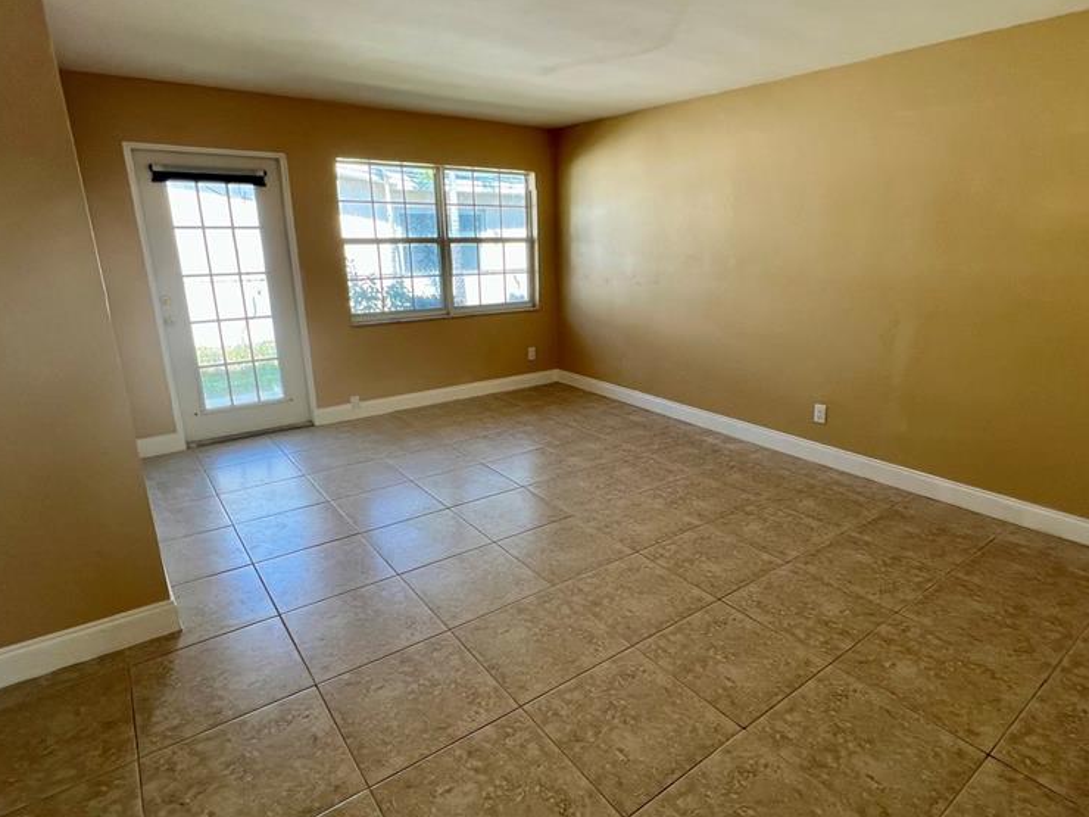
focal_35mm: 18
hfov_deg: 87.7
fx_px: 566
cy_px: 417
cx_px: 571
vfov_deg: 71.6
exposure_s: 1/120
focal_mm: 1.57
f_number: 1.8
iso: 50
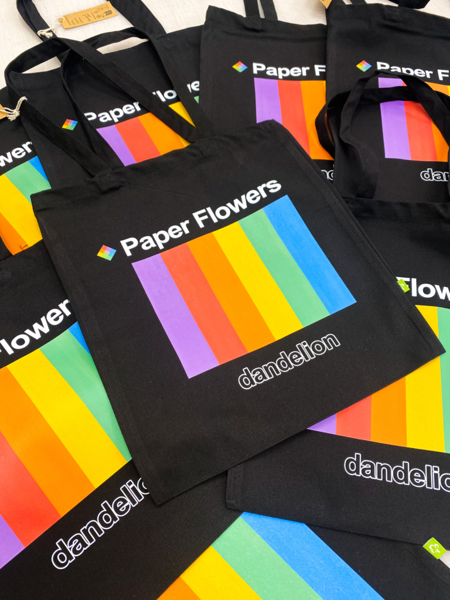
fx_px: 451
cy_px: 300
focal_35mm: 26
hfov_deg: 53.1
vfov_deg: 67.3
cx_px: 225
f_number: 1.8
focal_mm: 4.25
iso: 125
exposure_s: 1/100
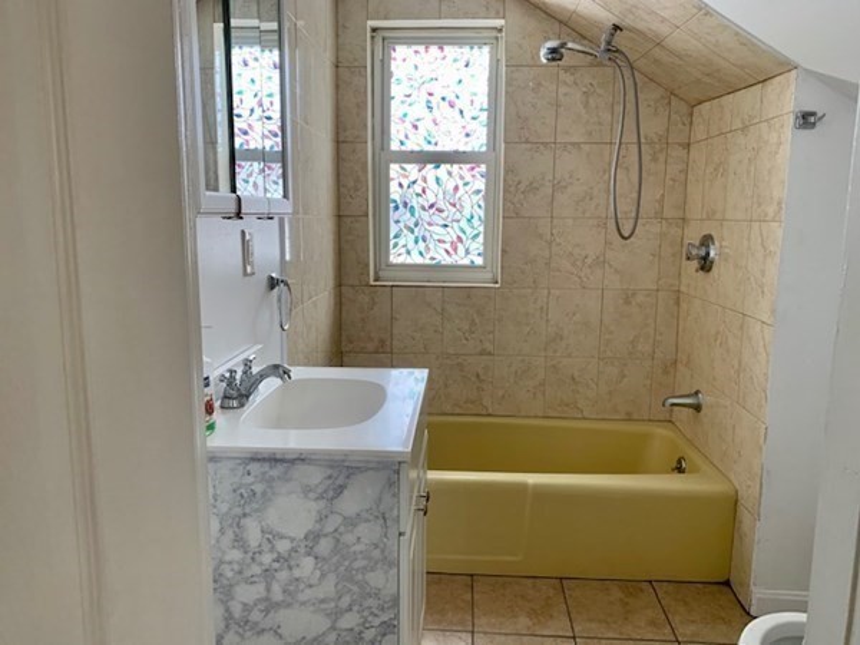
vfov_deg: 53.1
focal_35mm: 26
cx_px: 430
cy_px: 322
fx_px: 646
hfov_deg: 67.3
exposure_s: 1/60
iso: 80
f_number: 1.8
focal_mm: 4.25
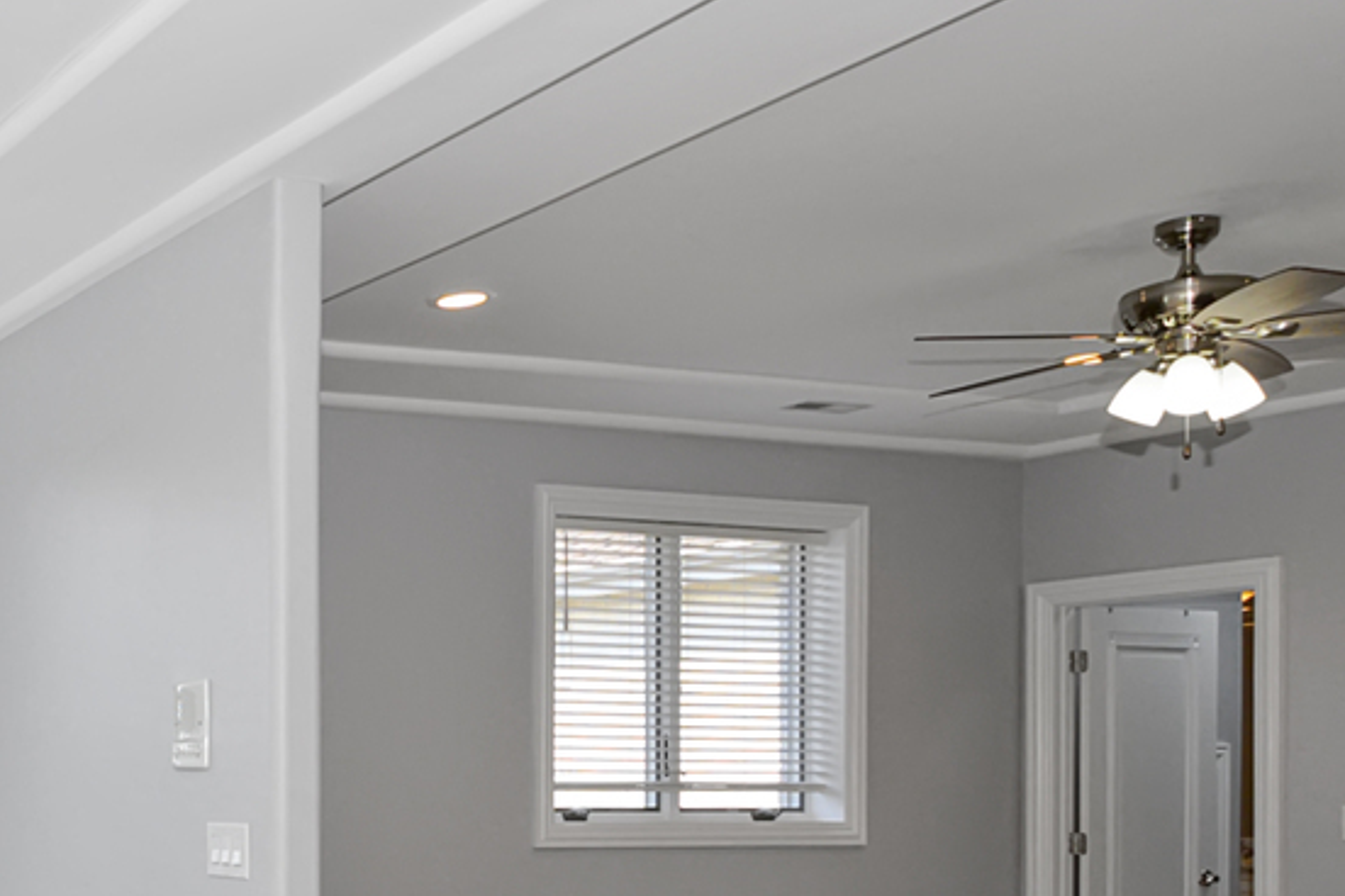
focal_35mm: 44
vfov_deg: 29.5
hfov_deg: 36.6
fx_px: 1644
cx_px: -178
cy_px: 774
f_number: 7.1
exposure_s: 1/60
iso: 250
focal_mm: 10
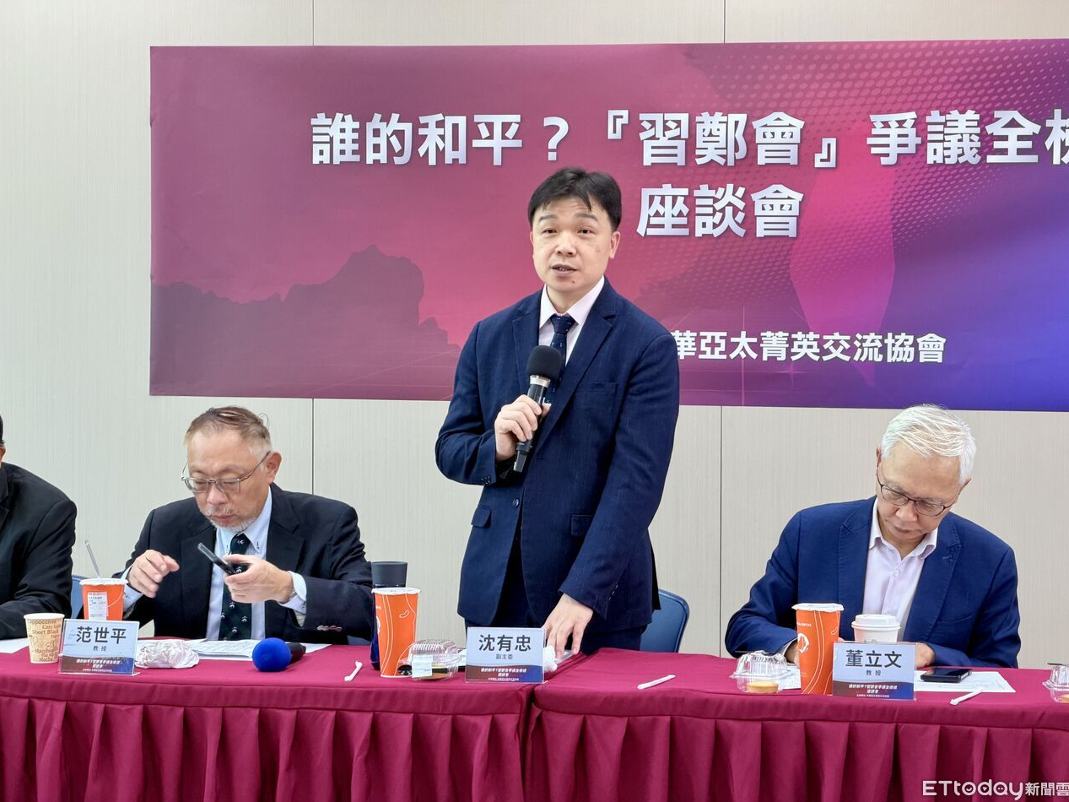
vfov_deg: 14.6
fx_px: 3119
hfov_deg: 19.5
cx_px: 537
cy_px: 400
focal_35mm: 101
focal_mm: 16.89
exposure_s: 1/120
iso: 250
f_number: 2.8
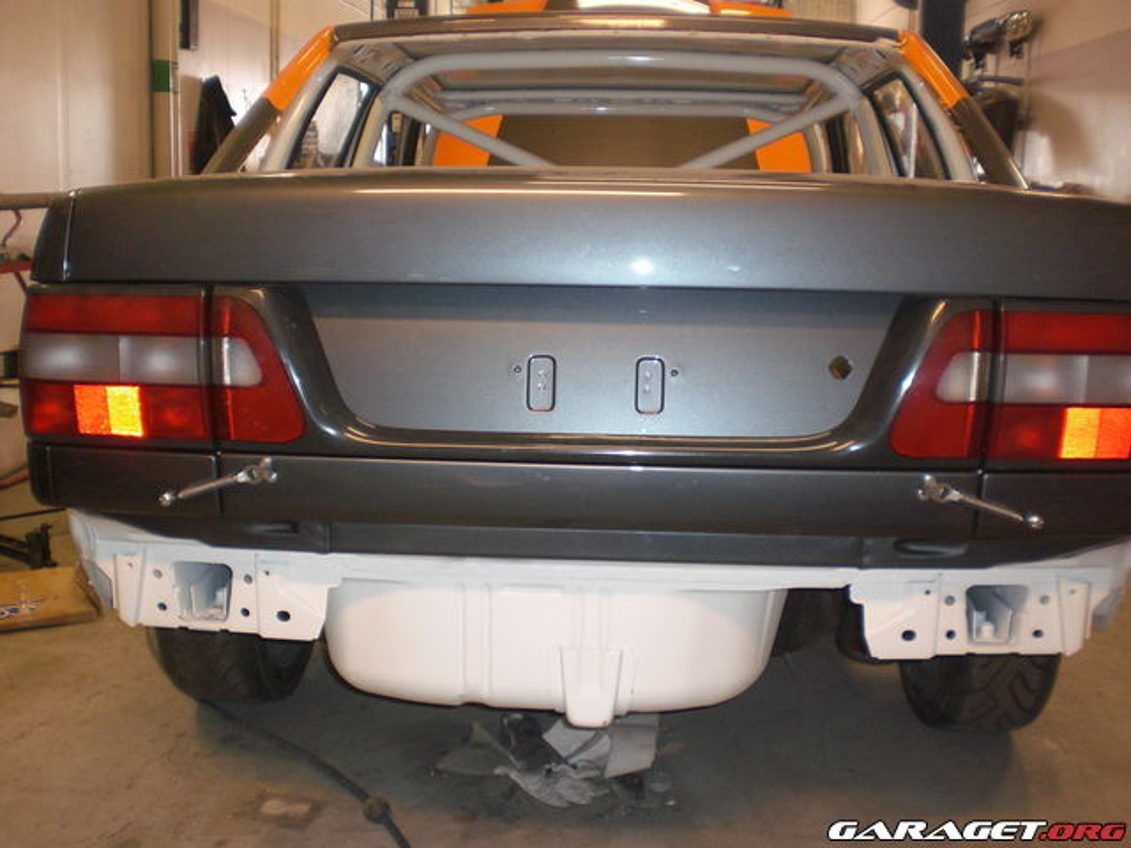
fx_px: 1176
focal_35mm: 36
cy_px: 424
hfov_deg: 51.4
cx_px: 566
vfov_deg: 39.7
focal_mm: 6.3
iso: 200
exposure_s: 1/60
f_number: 3.1
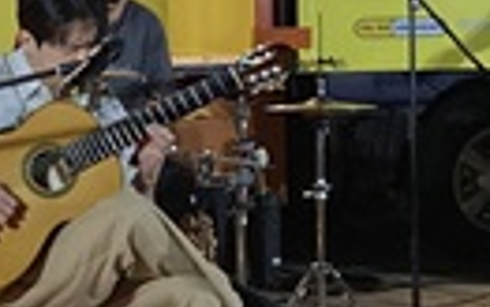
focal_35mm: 181
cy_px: -116
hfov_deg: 11.6
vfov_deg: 7.2
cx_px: 277
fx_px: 2418
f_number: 1.8
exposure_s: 1/60
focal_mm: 3.99
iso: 100
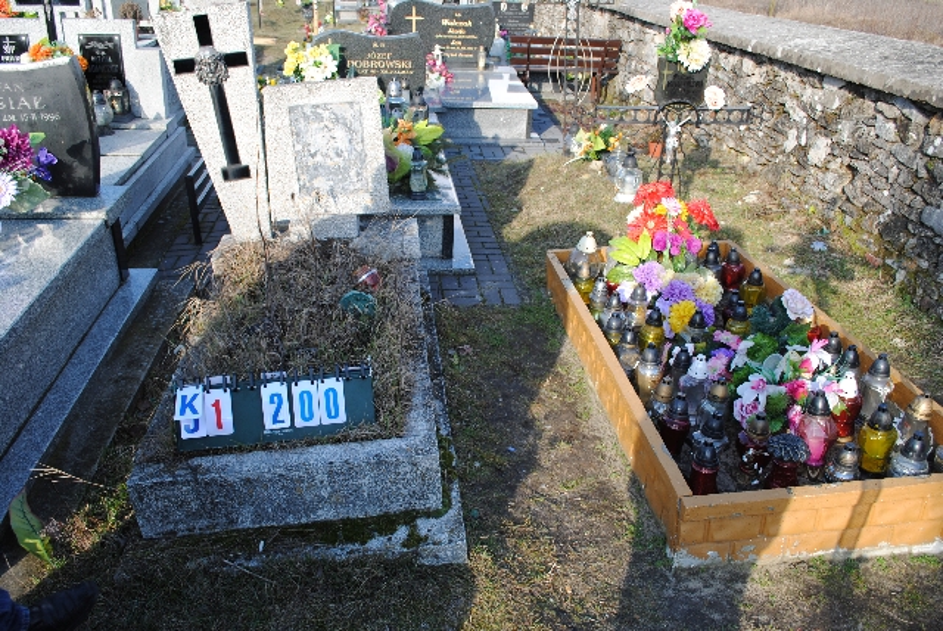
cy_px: 316
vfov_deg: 48.0
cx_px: 472
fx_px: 708
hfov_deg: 67.3
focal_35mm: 27
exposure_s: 1/160
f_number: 6.3
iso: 100
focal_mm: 18
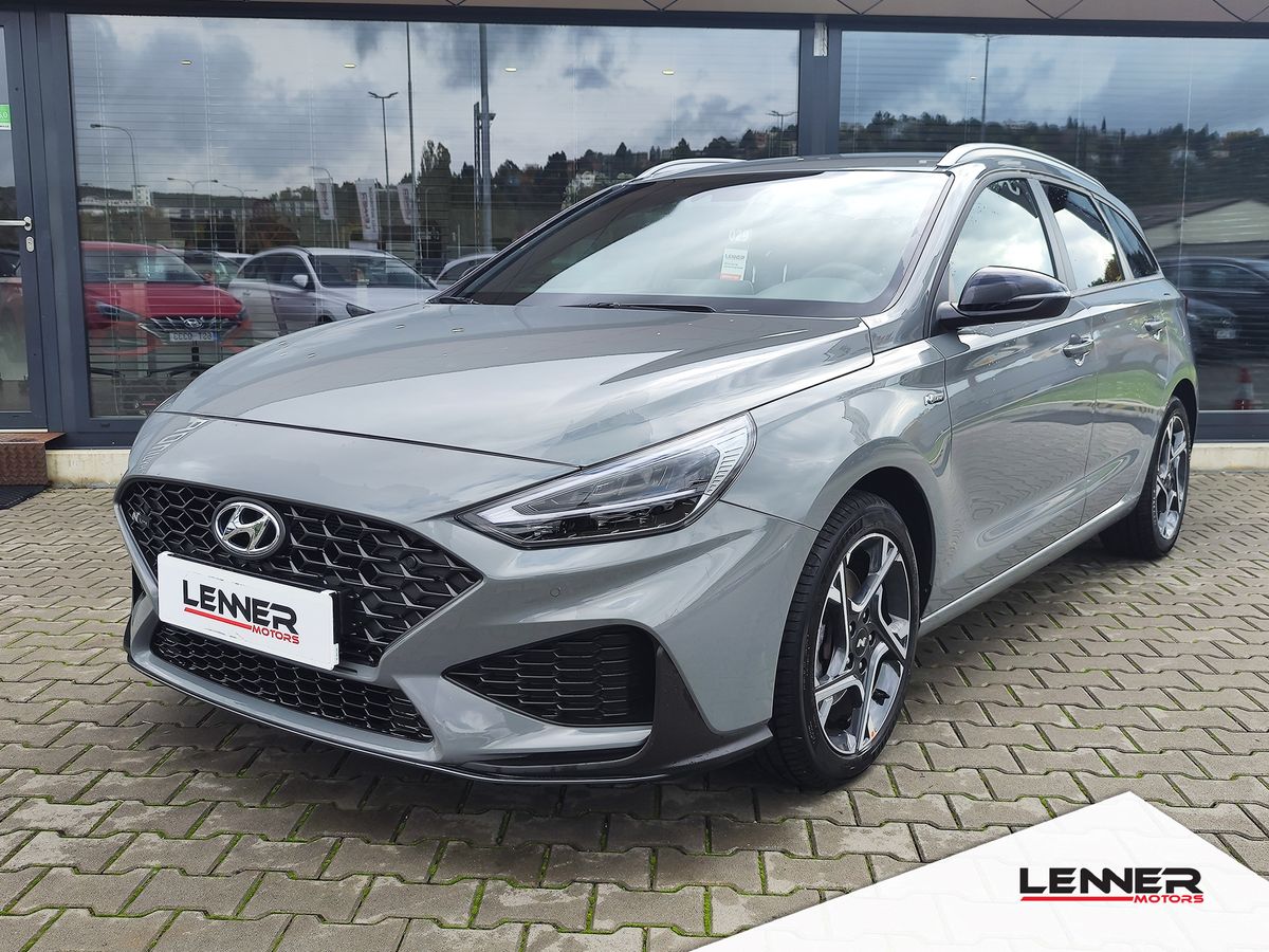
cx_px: 634
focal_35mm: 23
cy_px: 476
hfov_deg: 73.9
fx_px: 843
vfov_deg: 58.9
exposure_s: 1/280
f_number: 1.69
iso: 50
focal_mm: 7.01
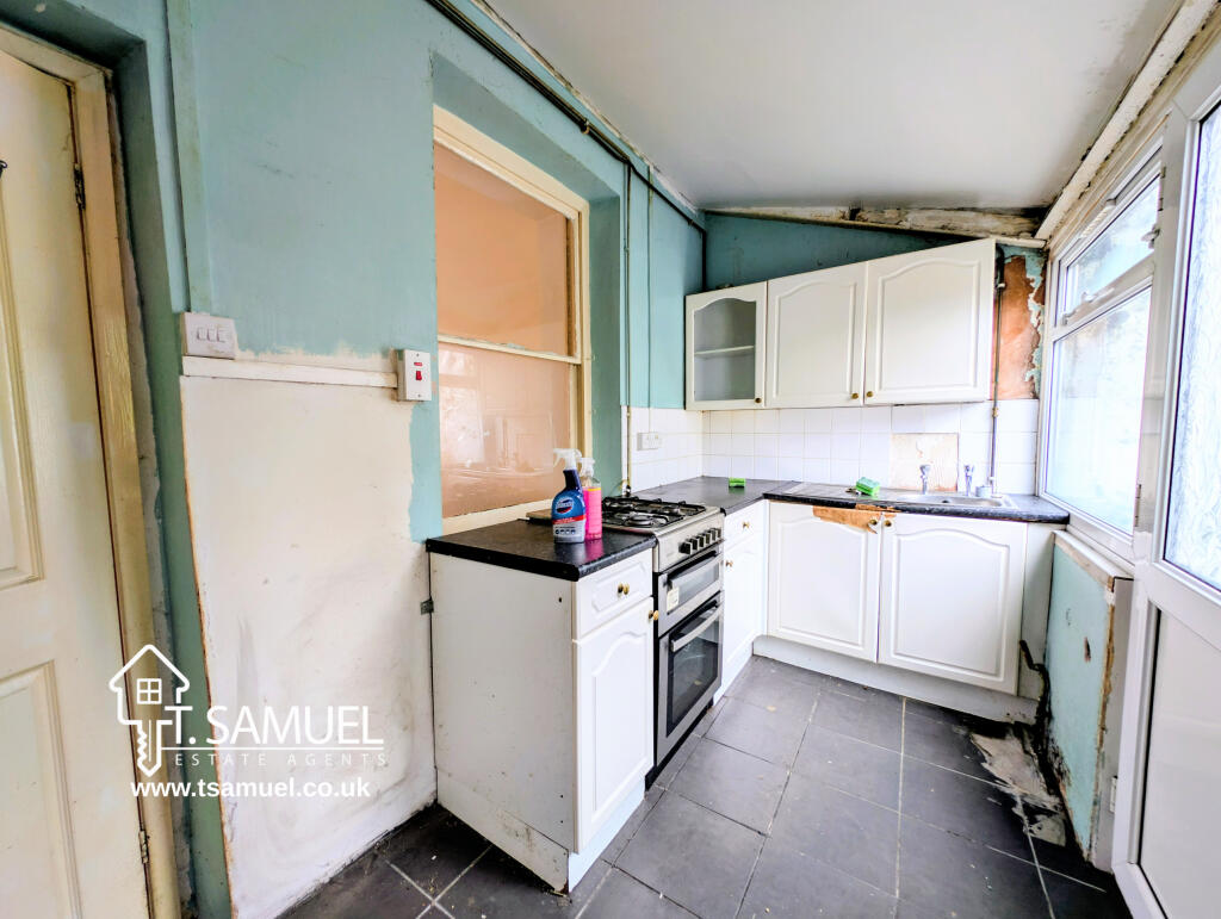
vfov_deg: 94.6
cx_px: 610
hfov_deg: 110.5
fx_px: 424
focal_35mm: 12
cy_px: 460
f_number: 1.95
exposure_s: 1/25.7
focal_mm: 2.23
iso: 48
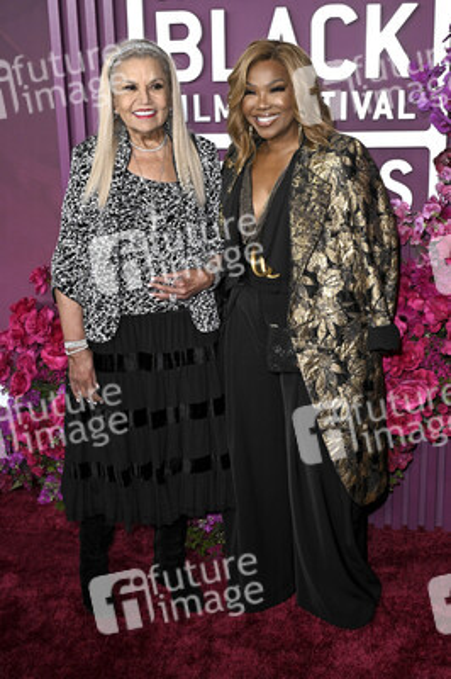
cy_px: 340
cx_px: 226
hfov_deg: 33.3
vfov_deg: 48.5
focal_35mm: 40
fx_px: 753
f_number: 5.6
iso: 2000
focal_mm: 40
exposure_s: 1/320
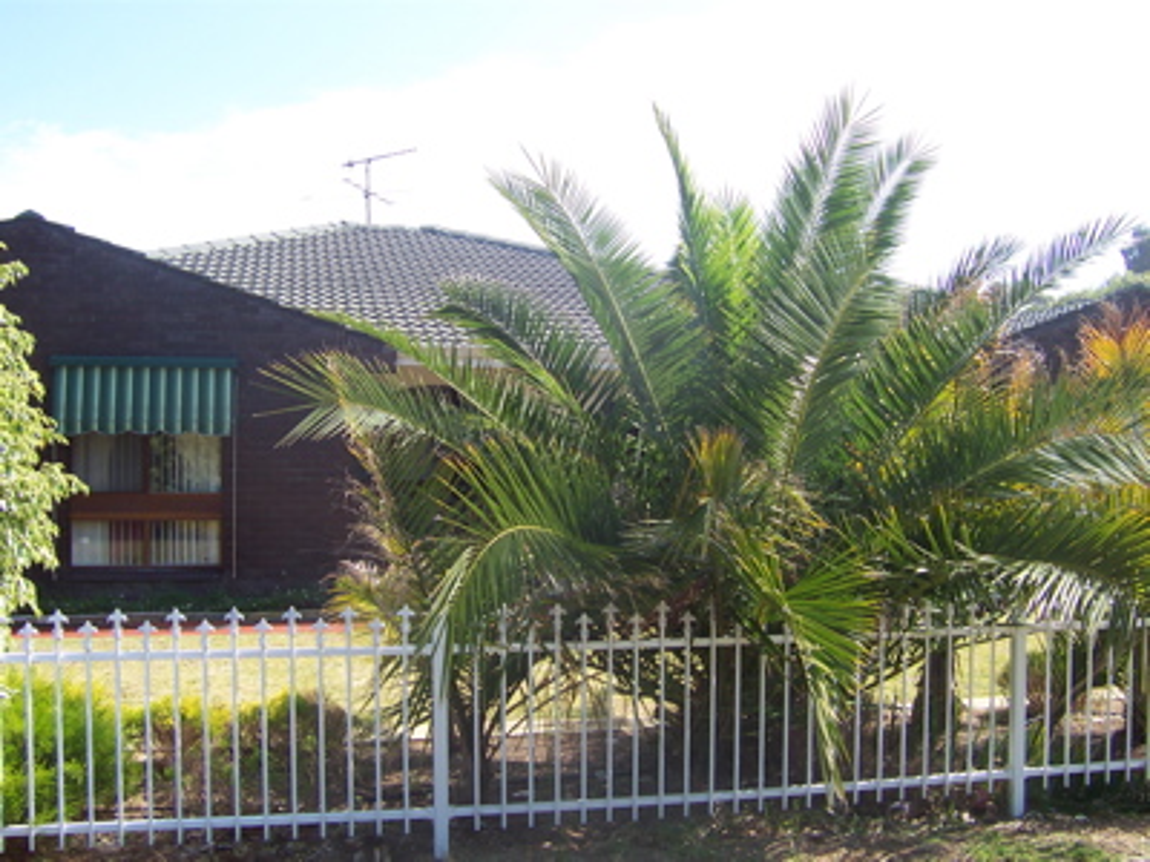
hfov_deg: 52.6
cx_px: 575
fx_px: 1163
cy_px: 431
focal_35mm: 35
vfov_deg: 40.7
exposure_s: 1/250
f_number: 5.6
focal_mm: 5.6
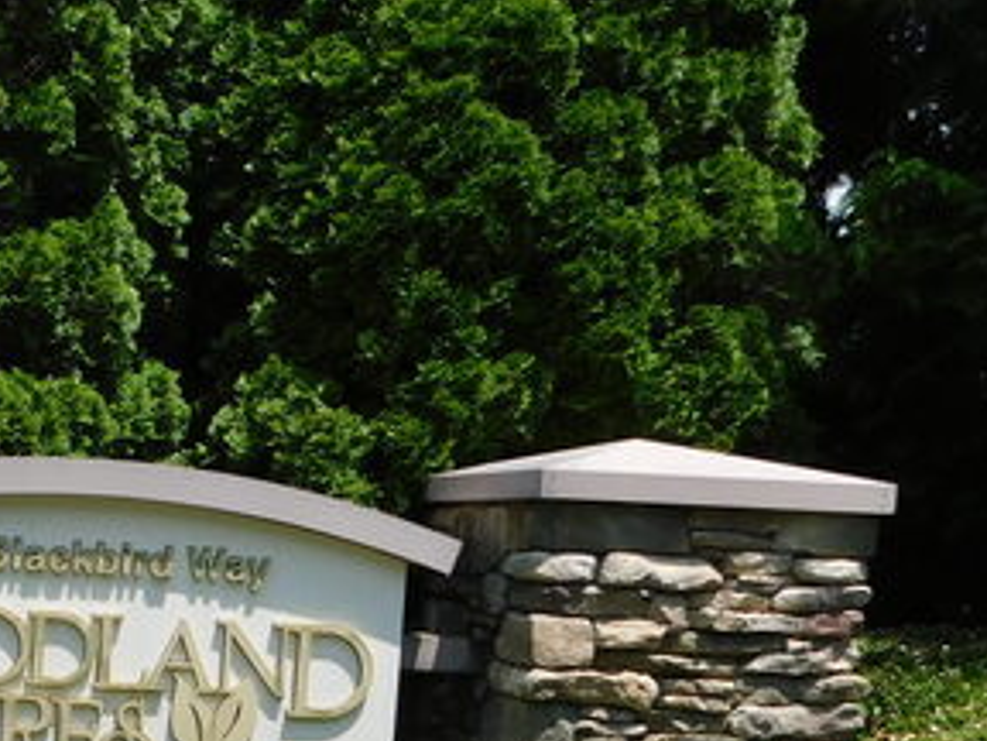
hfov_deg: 28.2
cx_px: -34
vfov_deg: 21.9
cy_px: 779
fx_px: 1825
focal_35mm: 64
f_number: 3
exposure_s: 1/1000
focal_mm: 4
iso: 125
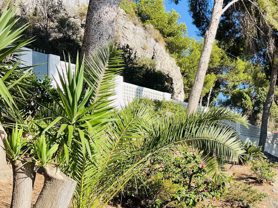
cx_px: 232
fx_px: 426
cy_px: 175
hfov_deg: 34.8
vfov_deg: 26.8
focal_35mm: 53
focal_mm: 5.7
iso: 50
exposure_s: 1/1645
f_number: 1.5
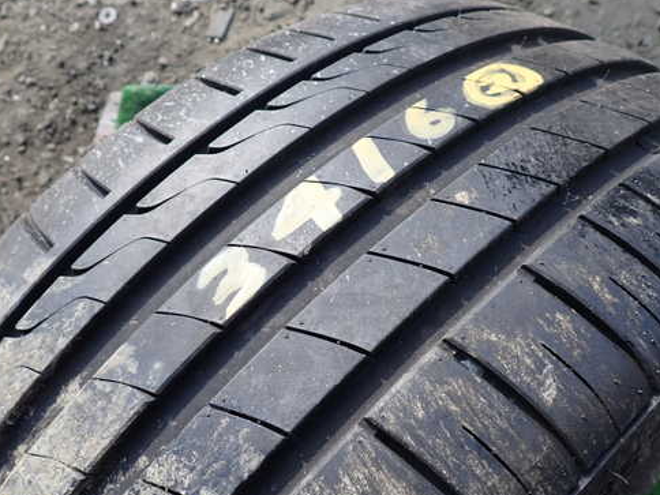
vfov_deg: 45.4
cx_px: 310
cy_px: 244
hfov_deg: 58.3
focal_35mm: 31
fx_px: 591
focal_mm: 4.5
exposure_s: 1/320
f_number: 2.8
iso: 100
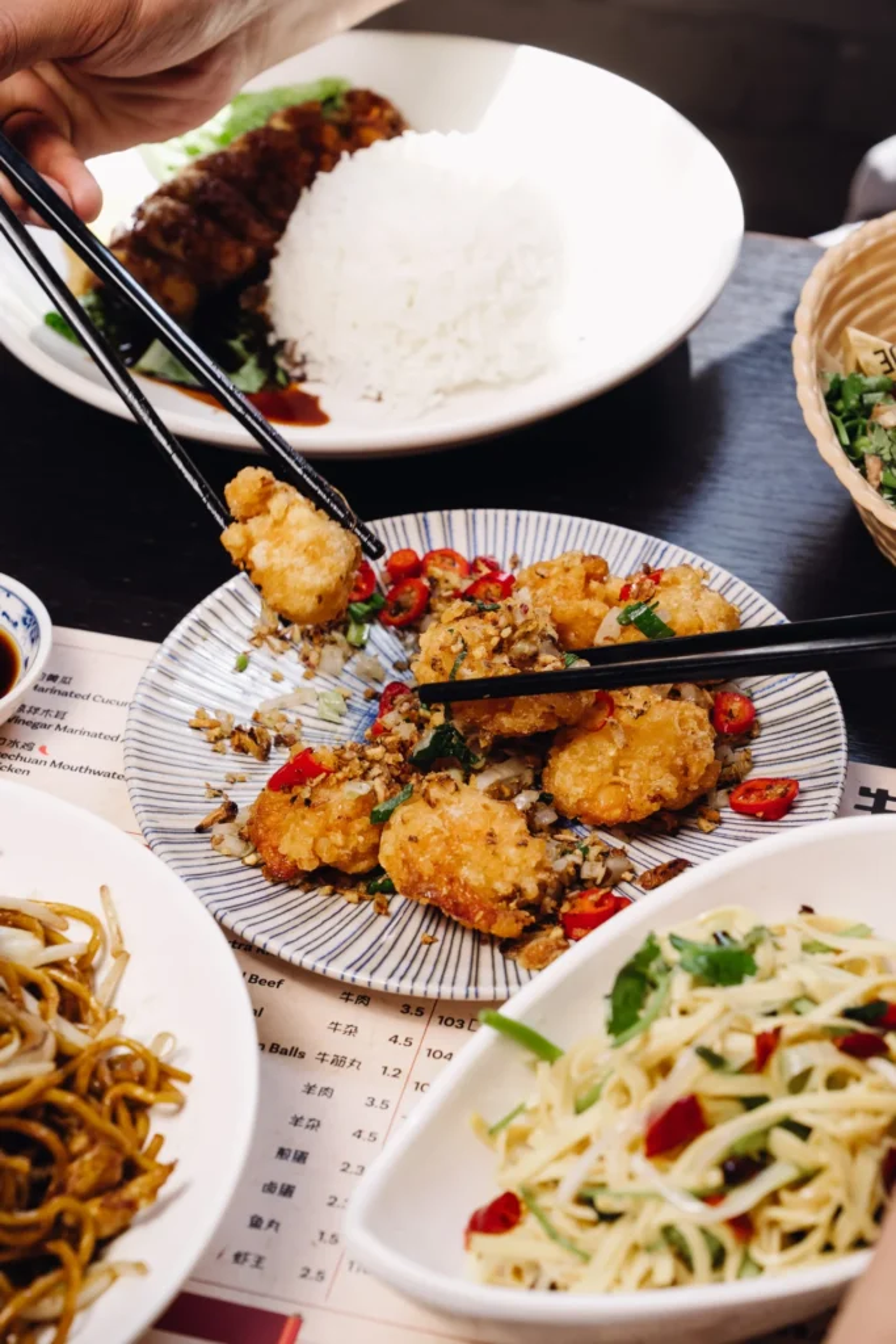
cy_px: 672
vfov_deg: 28.8
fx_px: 2612
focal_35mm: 70
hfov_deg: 19.5
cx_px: 448
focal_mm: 70
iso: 500
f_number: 7.1
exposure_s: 1/160
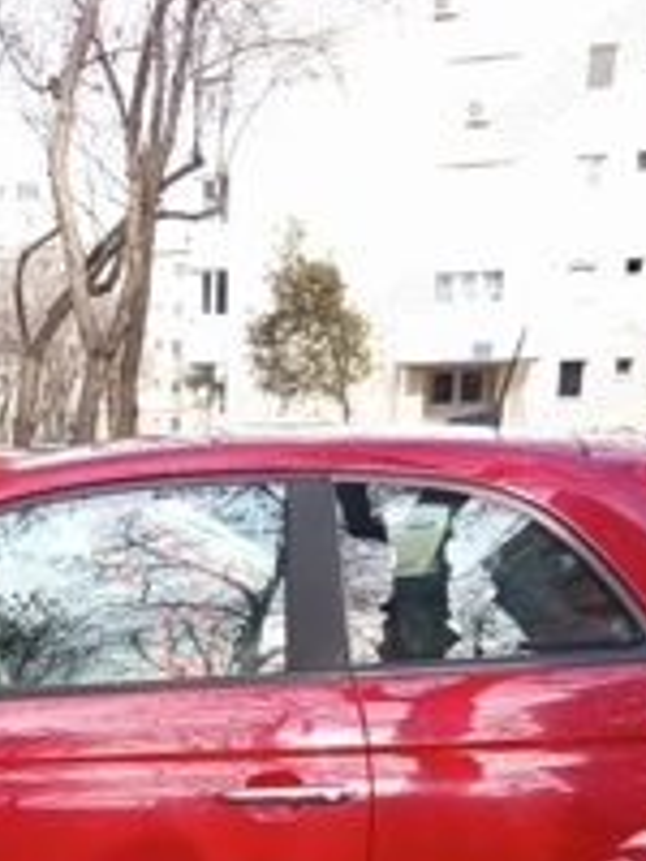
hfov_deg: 28.9
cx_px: 47
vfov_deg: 37.3
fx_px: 1194
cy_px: 762
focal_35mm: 48
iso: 69
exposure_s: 1/101
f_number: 1.7
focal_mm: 5.24
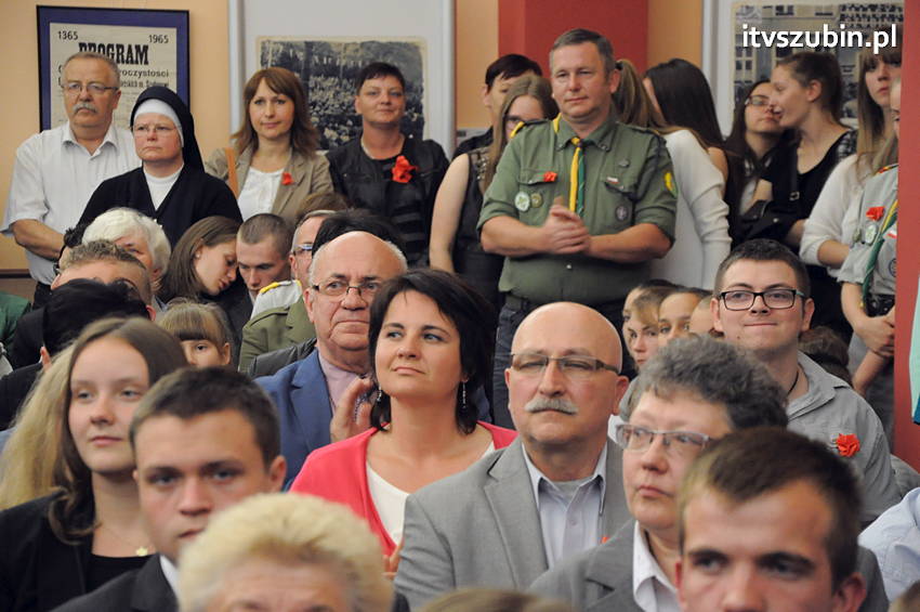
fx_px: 3447
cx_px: 460
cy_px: 306
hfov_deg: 15.2
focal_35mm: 135
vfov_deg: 10.1
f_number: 5.6
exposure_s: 1/80
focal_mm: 90
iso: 2500
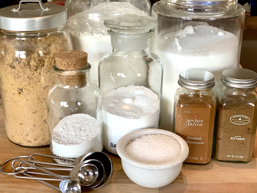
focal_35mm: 52
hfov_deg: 36.8
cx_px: 128
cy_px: 96
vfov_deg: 28.0
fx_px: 386
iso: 100
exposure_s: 1/60
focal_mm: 6
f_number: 2.4
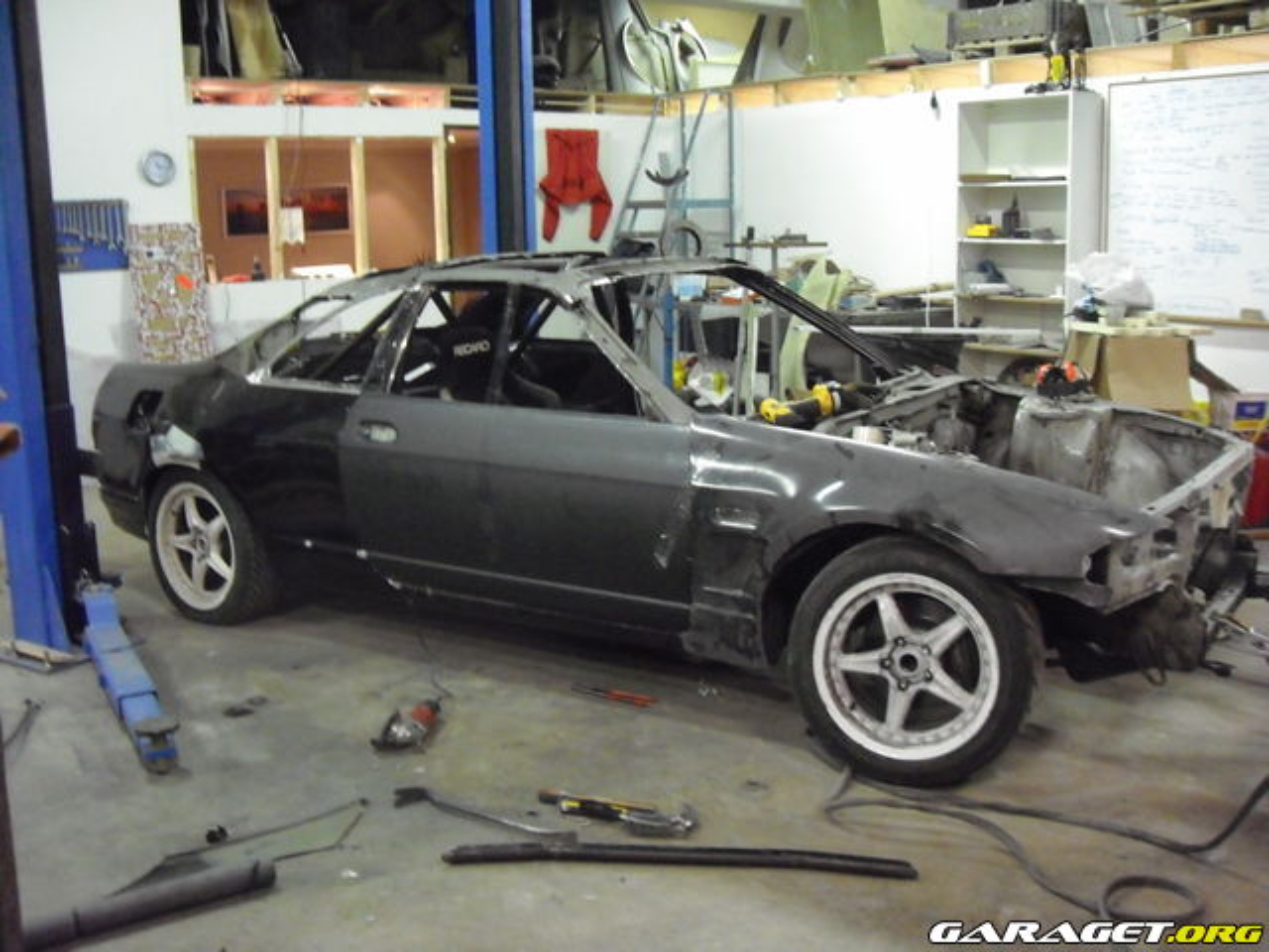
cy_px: 476
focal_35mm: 37
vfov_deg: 38.7
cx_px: 634
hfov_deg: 50.1
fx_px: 1356
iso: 800
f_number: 2.7
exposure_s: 1/20
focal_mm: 6.2
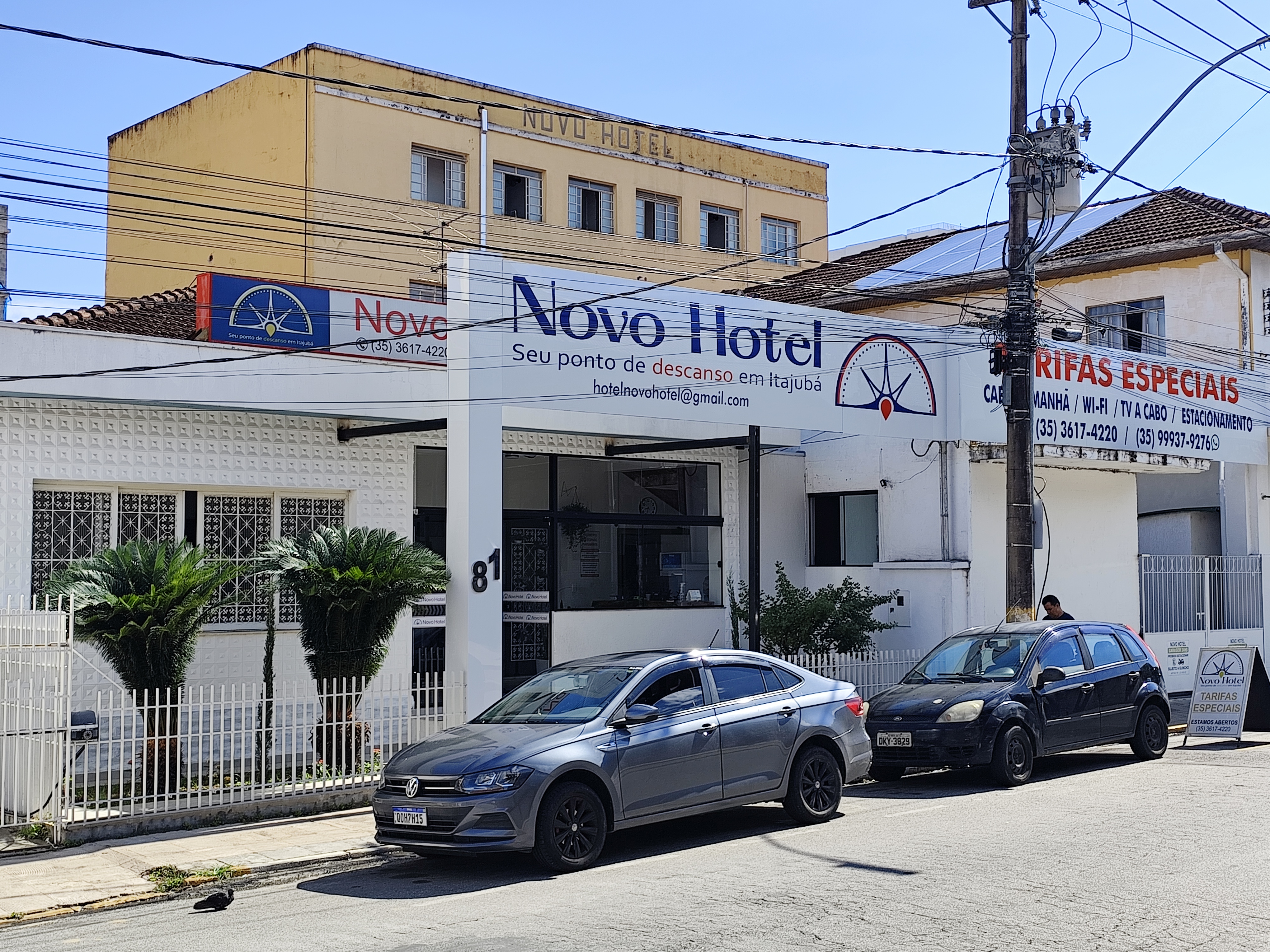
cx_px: 635
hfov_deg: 44.8
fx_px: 1541
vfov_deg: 34.3
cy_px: 476
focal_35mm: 42
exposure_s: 1/799
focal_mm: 6.19
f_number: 1.65
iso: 50
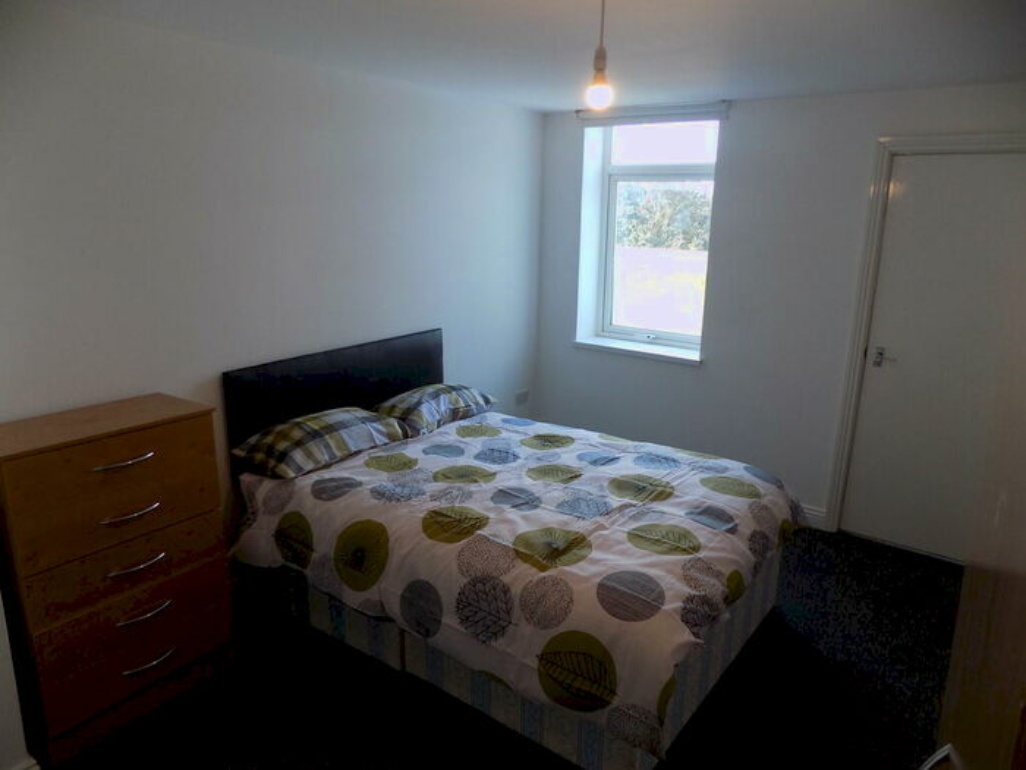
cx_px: 513
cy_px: 385
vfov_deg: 58.9
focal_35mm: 23
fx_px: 682
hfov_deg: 73.9
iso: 80
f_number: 3.1
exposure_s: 1/30
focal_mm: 4
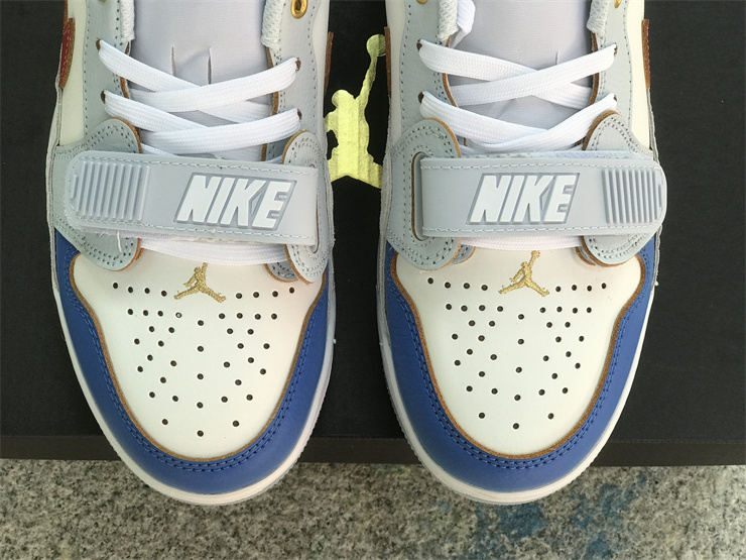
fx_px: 1228
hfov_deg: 33.8
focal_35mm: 57
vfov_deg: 25.7
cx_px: 373
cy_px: 280
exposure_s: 1/100
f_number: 2.8
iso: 25
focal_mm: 6.6
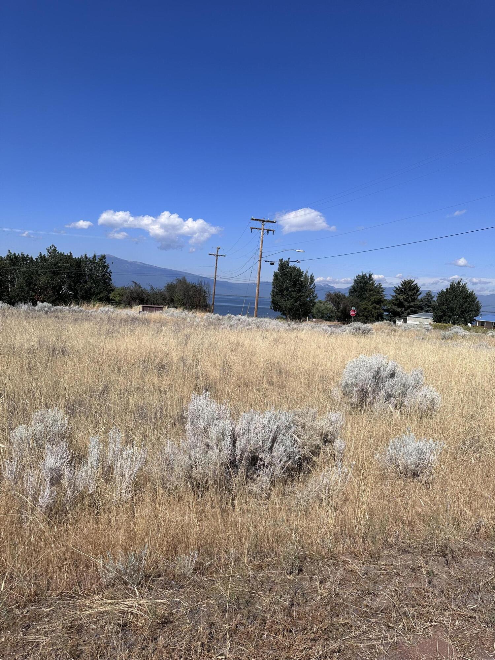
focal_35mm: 24
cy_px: 330
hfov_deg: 56.8
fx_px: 458
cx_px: 248
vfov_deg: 71.6
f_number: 1.78
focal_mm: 6.86
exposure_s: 1/6623
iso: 80
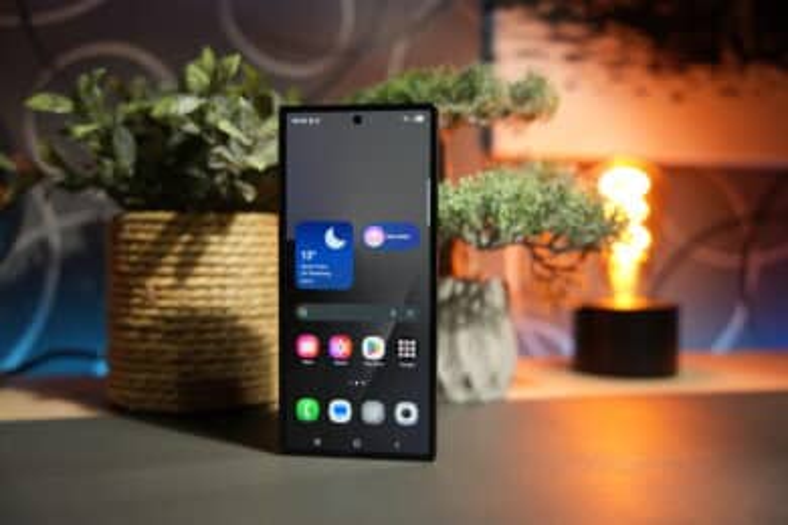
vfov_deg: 36.5
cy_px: 262
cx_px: 394
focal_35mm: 36
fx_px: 797
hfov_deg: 52.6
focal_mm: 36.4
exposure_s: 1/50
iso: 100
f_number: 2.8
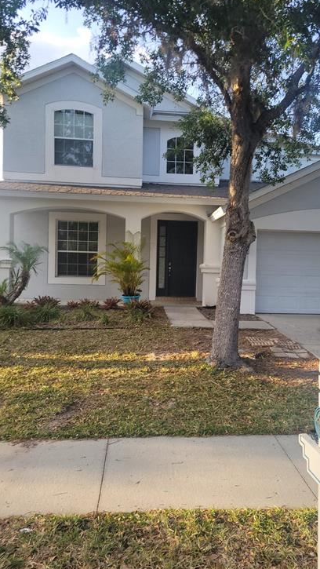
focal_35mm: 30
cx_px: 199
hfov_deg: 38.7
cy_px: 271
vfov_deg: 64.3
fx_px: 452
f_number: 1.8
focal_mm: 5.4
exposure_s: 1/378
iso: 40
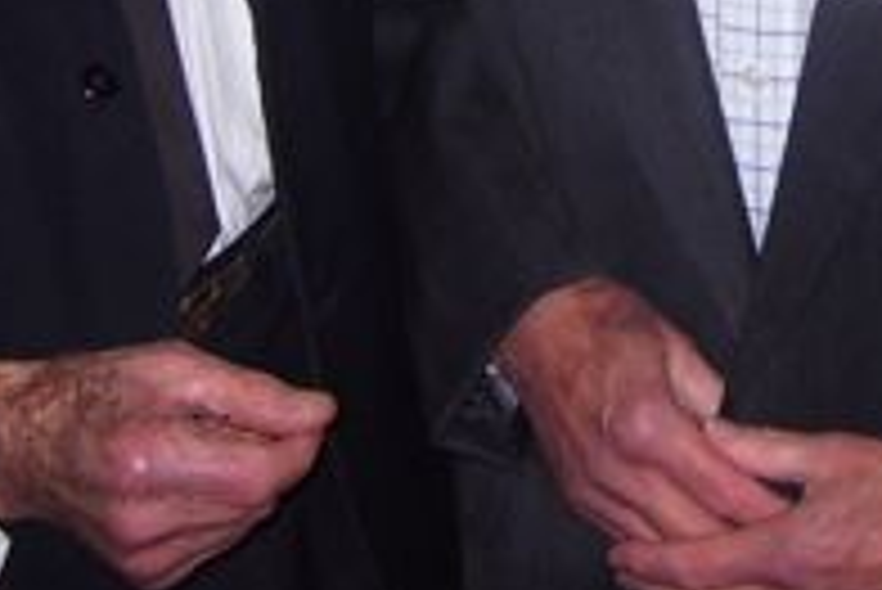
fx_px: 2991
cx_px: 878
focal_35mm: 122
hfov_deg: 16.4
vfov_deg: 10.6
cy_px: -459
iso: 80
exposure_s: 1/60
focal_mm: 6
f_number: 2.7
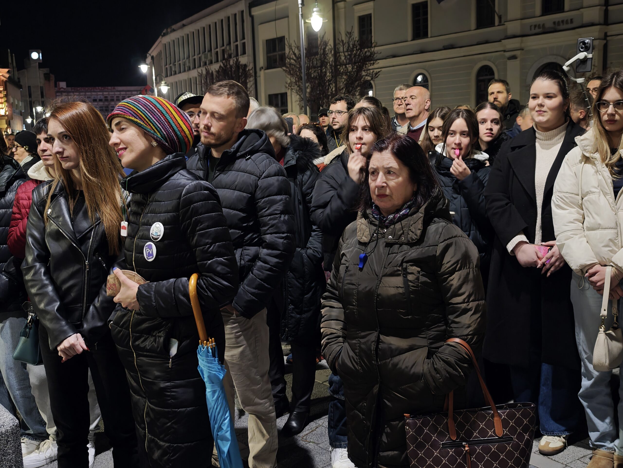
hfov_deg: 50.1
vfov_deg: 38.7
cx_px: 312
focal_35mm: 37
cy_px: 234
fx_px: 666
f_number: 1.63
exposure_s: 1/25
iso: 743
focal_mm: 8.72
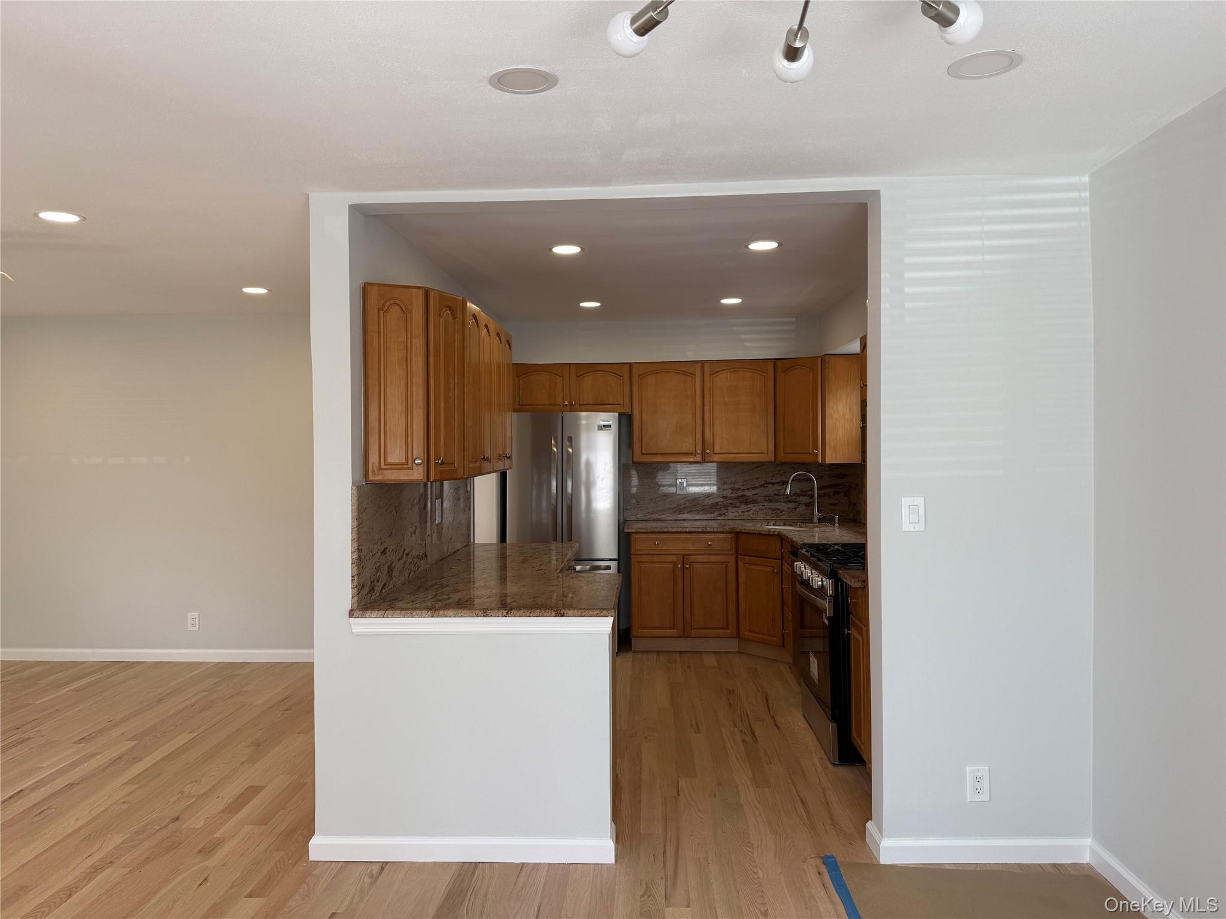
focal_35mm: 24
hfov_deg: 71.6
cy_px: 460
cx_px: 613
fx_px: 850
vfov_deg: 56.8
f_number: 1.78
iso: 80
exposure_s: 1/249
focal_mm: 6.76
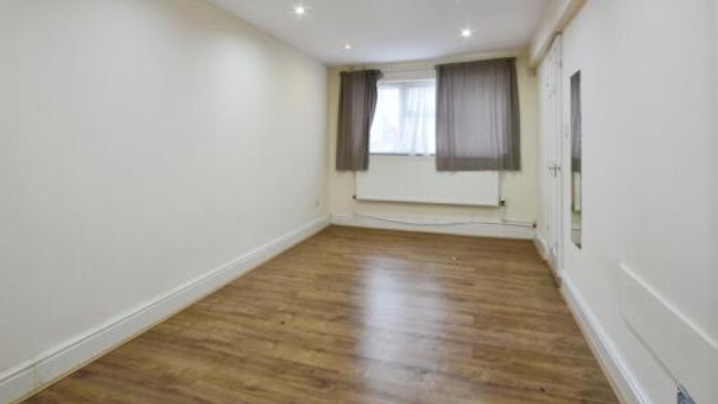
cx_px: 326
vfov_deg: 54.4
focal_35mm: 20
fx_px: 381
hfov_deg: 86.4
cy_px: 125
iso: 100
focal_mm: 10
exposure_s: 1/2
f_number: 9
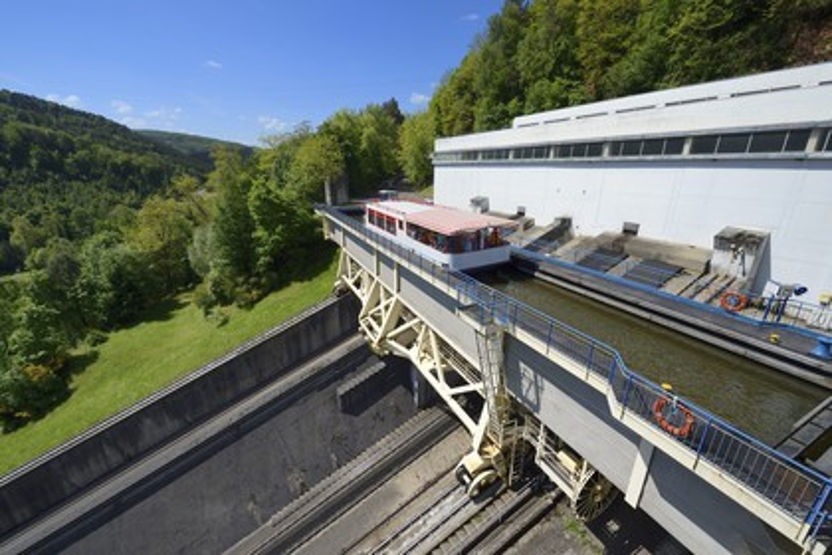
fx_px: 324
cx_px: 416
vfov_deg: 81.2
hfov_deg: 104.3
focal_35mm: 14
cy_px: 278
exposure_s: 1/400
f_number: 10
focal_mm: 14
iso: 200
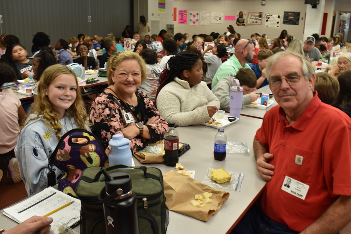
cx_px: 176
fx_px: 307
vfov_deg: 41.7
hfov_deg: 59.5
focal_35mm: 32
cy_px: 117
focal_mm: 21
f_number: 7.1
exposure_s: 1/30
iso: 450
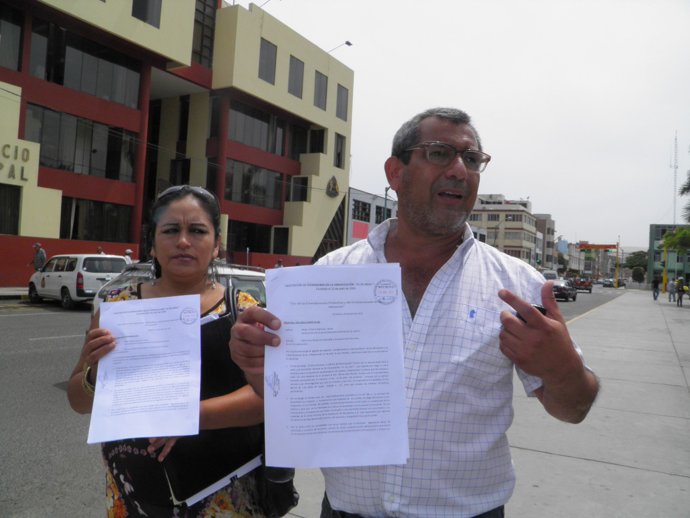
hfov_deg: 63.4
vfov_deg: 49.7
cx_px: 345
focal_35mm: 28
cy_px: 259
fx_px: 558
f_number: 5.7
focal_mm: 4.9
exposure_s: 1/800
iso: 100
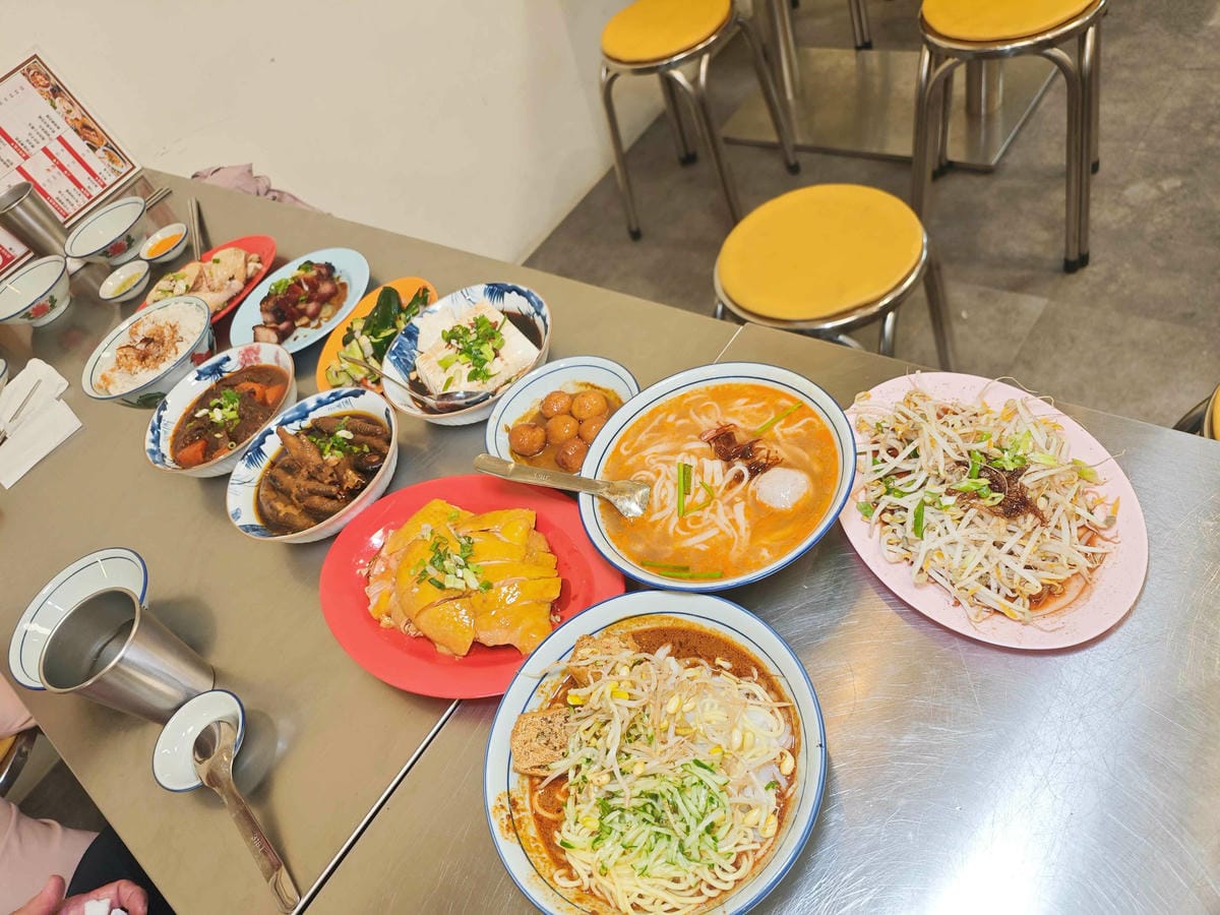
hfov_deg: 73.9
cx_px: 610
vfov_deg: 58.9
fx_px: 811
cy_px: 458
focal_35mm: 23
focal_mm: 8.72
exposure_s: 1/120
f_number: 2
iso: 320
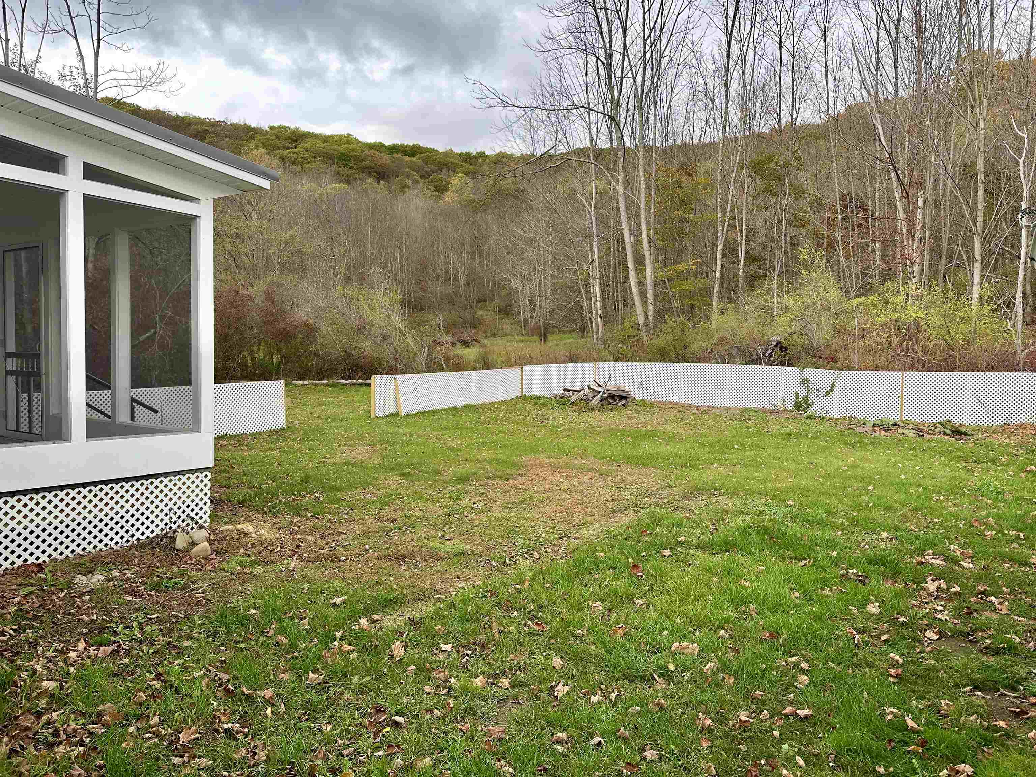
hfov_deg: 71.6
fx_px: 718
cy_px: 388
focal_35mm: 24
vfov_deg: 56.8
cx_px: 518
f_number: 1.78
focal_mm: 6.86
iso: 80
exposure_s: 1/409
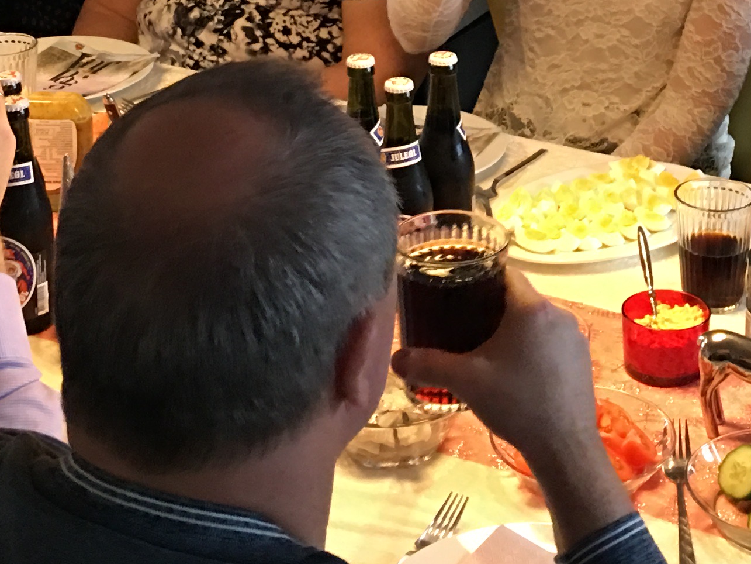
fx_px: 1974
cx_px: 538
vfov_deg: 15.7
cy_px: -103
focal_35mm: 91
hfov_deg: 21.4
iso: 80
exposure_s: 1/10
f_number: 2.2
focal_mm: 4.15
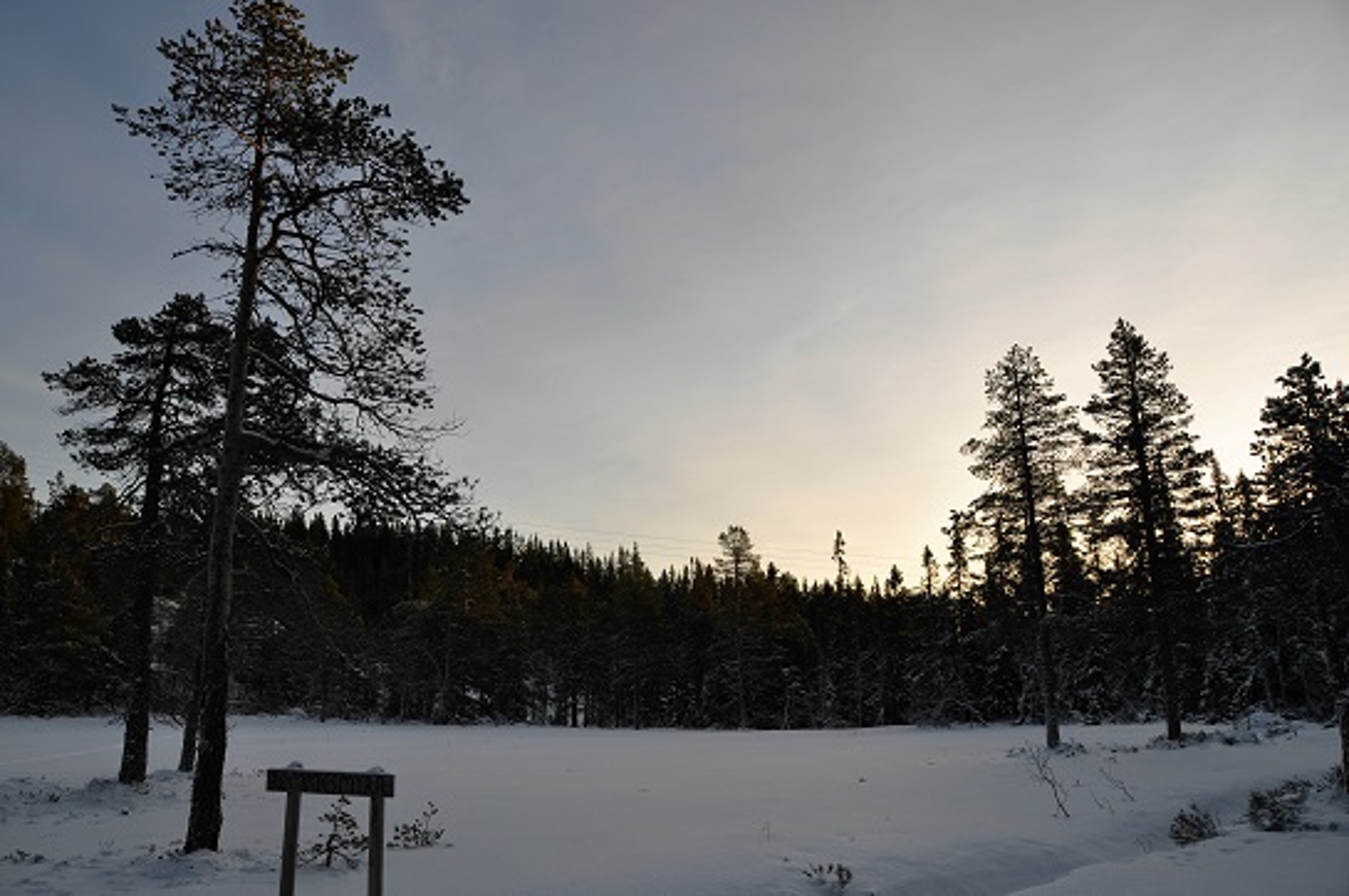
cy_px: 448
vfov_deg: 47.8
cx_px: 674
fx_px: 1011
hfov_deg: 67.4
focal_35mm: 27
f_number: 9
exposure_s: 1/320
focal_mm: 18
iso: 200
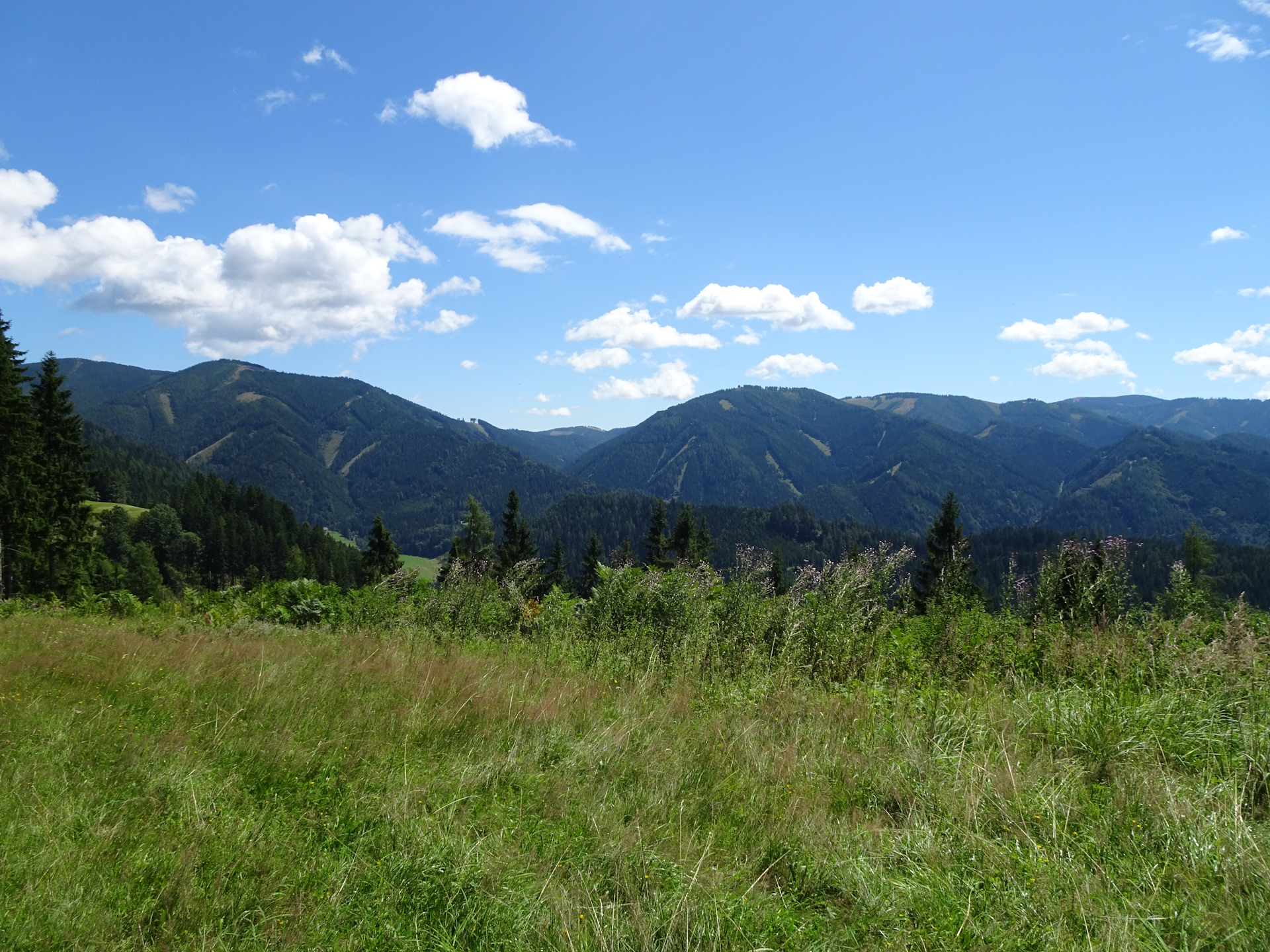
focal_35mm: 24
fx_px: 881
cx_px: 635
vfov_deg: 56.8
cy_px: 476
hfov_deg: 71.6
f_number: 3.5
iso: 80
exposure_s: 1/1000
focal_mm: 4.1
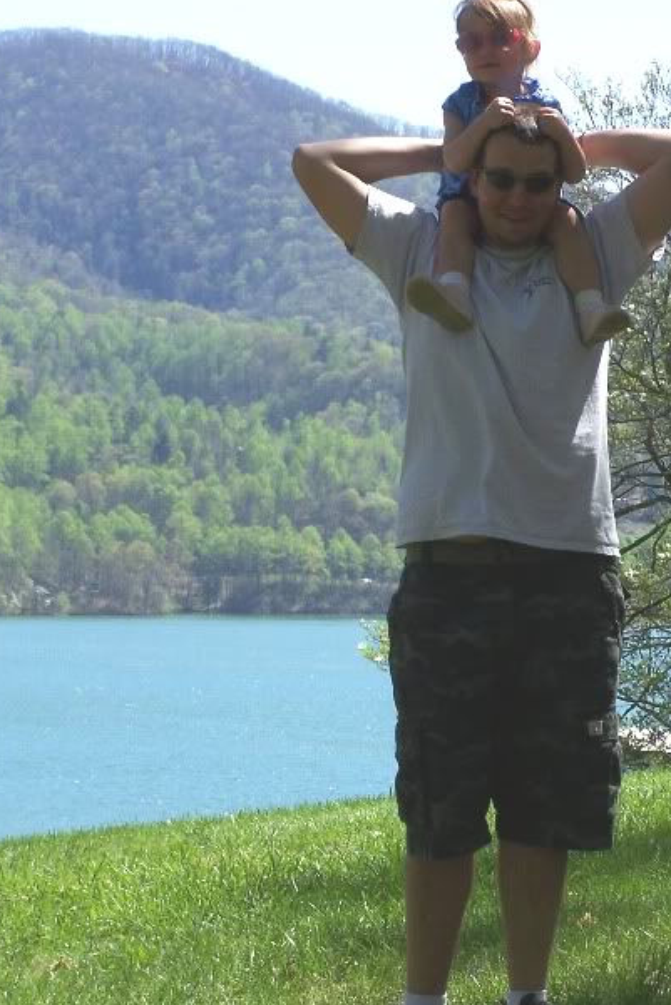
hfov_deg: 7.4
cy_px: 420
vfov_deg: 11.1
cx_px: 648
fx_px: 5197
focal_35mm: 186
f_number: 4.5
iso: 64
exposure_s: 1/320
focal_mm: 17.5
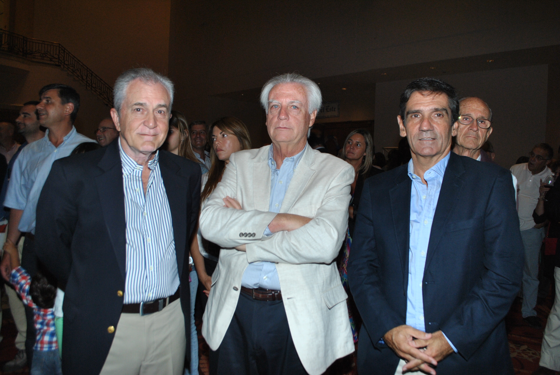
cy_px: 188
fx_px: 467
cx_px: 280
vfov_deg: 43.7
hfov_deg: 61.9
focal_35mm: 30
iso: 400
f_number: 5.6
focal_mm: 20
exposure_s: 1/125
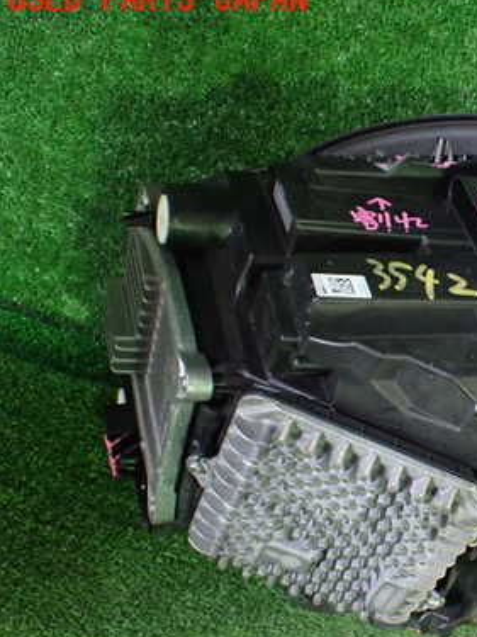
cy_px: 360
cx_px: 508
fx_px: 882
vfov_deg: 39.6
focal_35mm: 48
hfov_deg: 27.9
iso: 800
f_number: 2.3
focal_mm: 5.4
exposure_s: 1/40
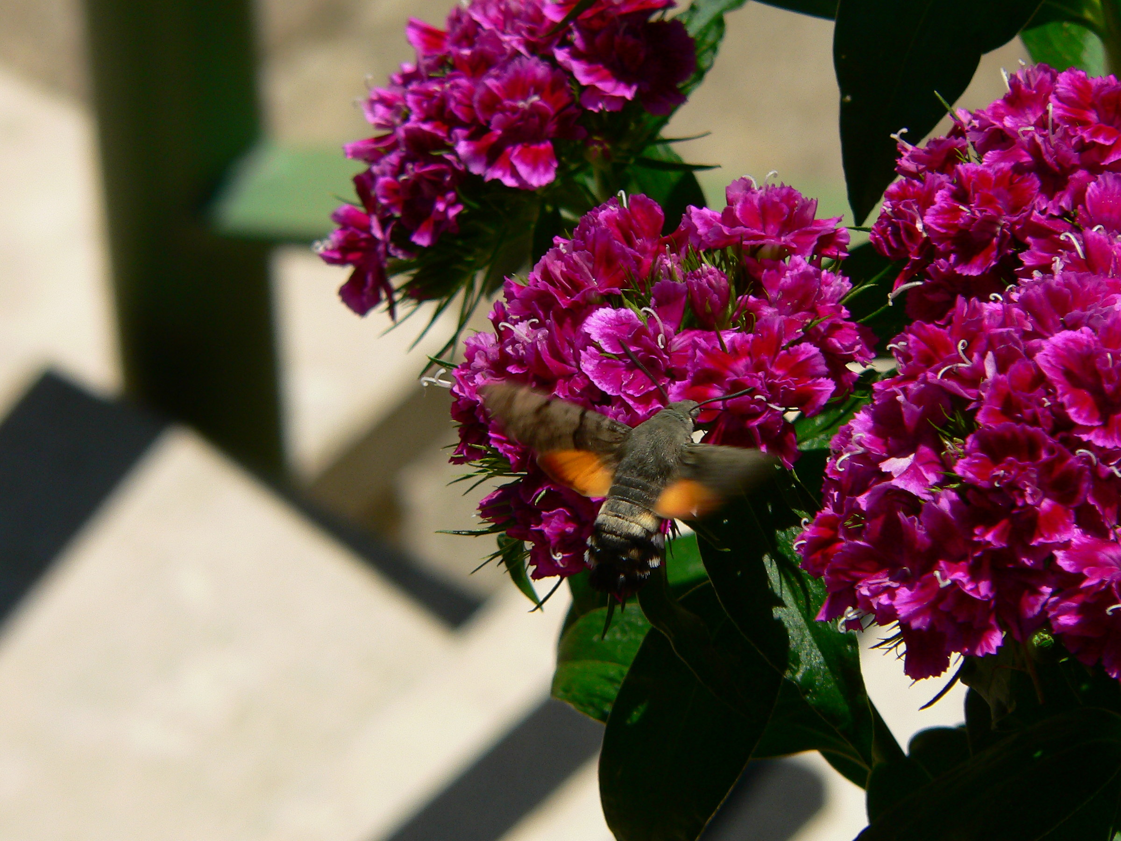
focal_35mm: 361
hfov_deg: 5.5
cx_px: 560
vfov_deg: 4.1
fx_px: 11691
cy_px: 420
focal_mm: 60.1
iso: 100
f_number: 5.6
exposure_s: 1/800
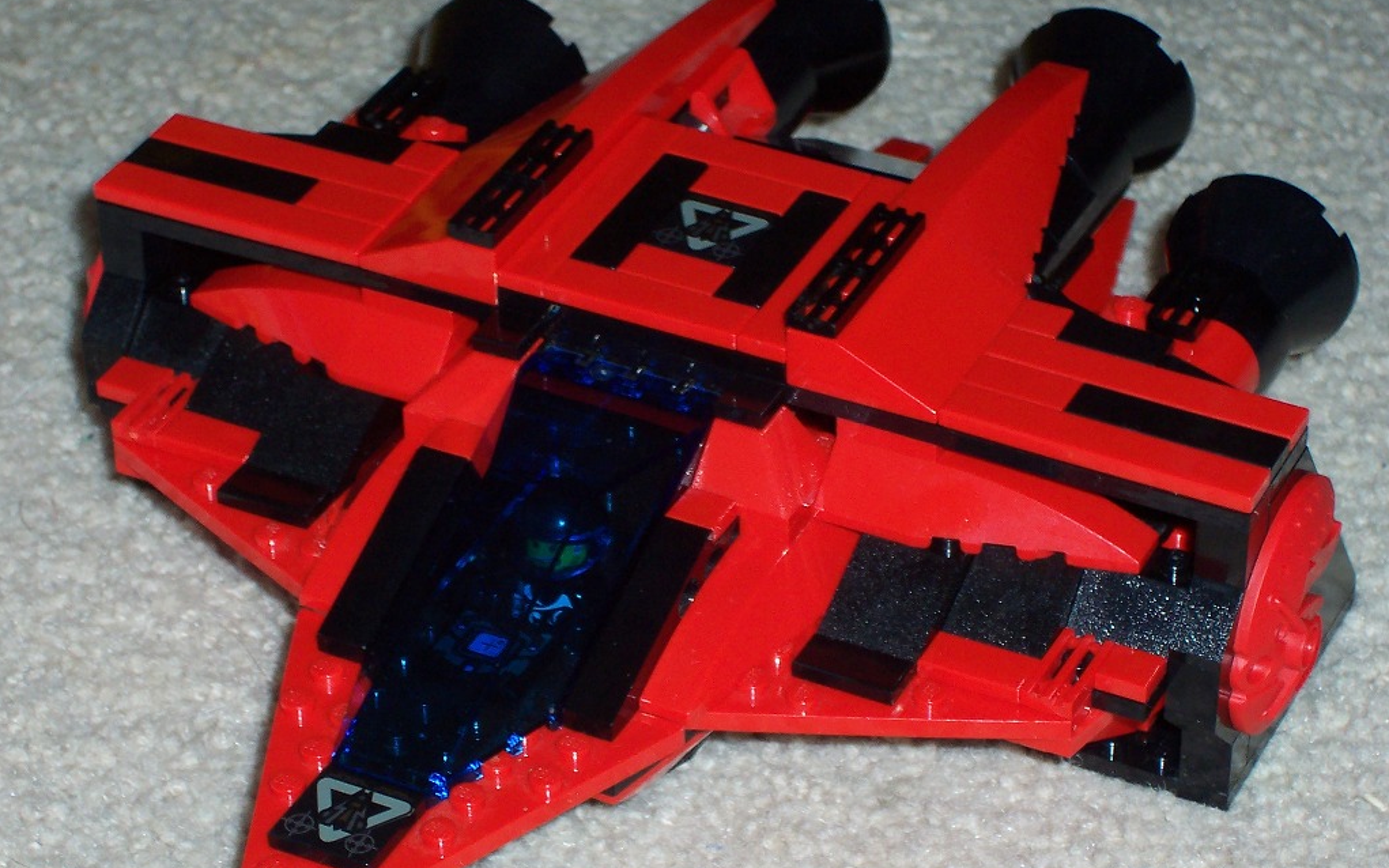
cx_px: 694
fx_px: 4467
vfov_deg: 11.1
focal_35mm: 118
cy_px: 513
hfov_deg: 17.7
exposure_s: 1/90
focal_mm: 16.8
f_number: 4.8
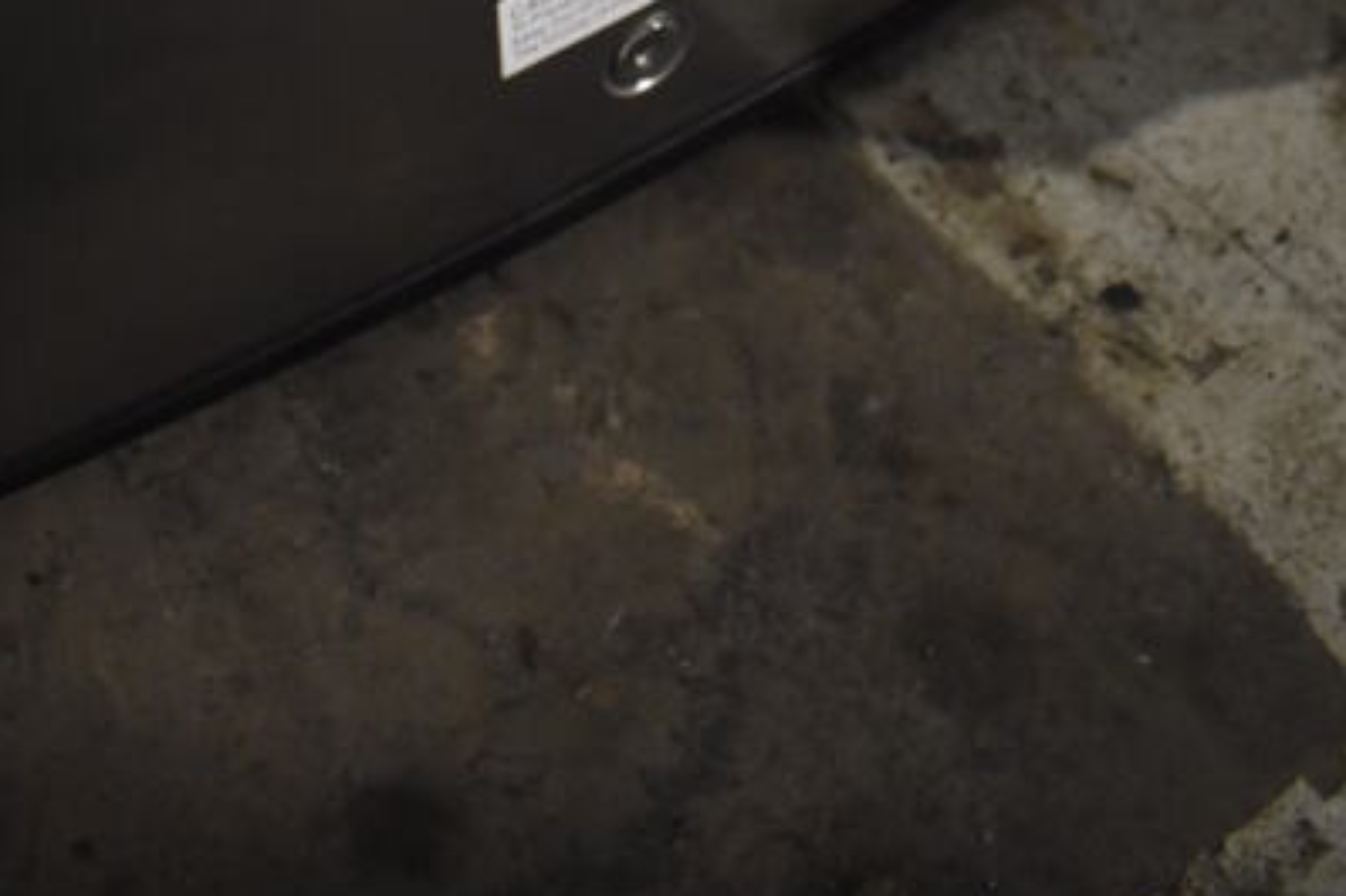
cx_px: 487
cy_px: -549
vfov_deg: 18.6
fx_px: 2317
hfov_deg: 32.2
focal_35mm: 62
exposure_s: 1/30
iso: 2500
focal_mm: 18
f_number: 3.5
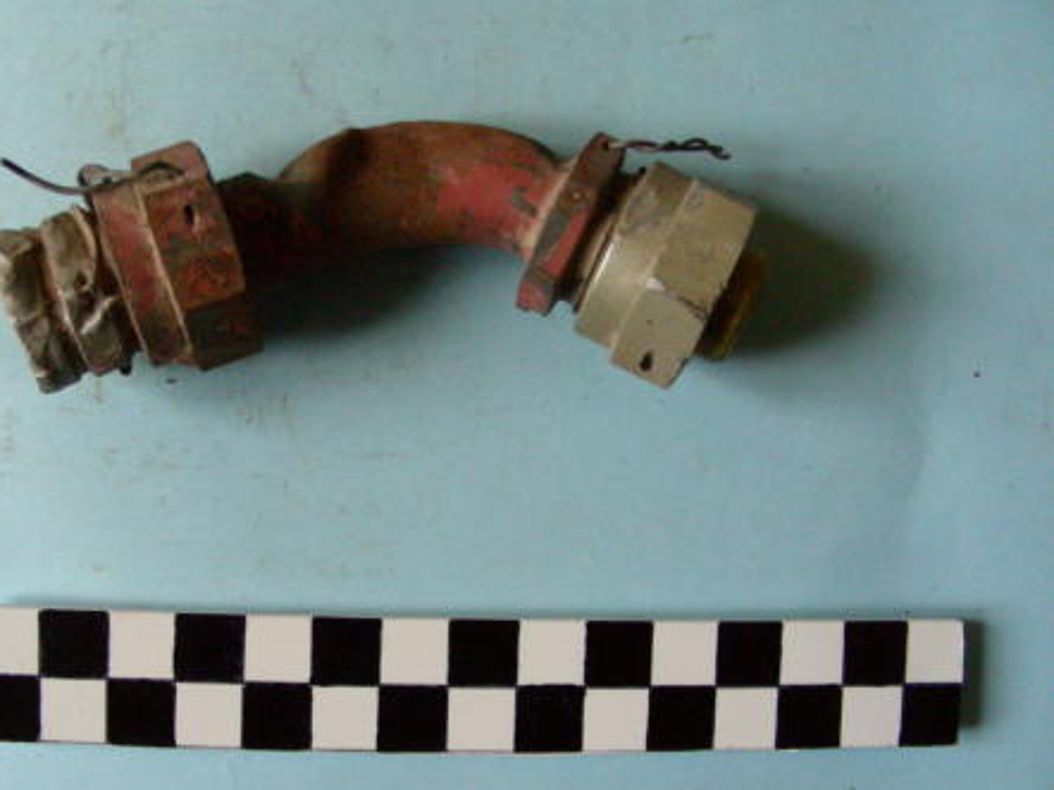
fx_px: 1309
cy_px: 405
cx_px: 460
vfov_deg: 33.6
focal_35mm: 43
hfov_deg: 43.8
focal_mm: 6.3
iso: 400
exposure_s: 1/48.2
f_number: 3.5
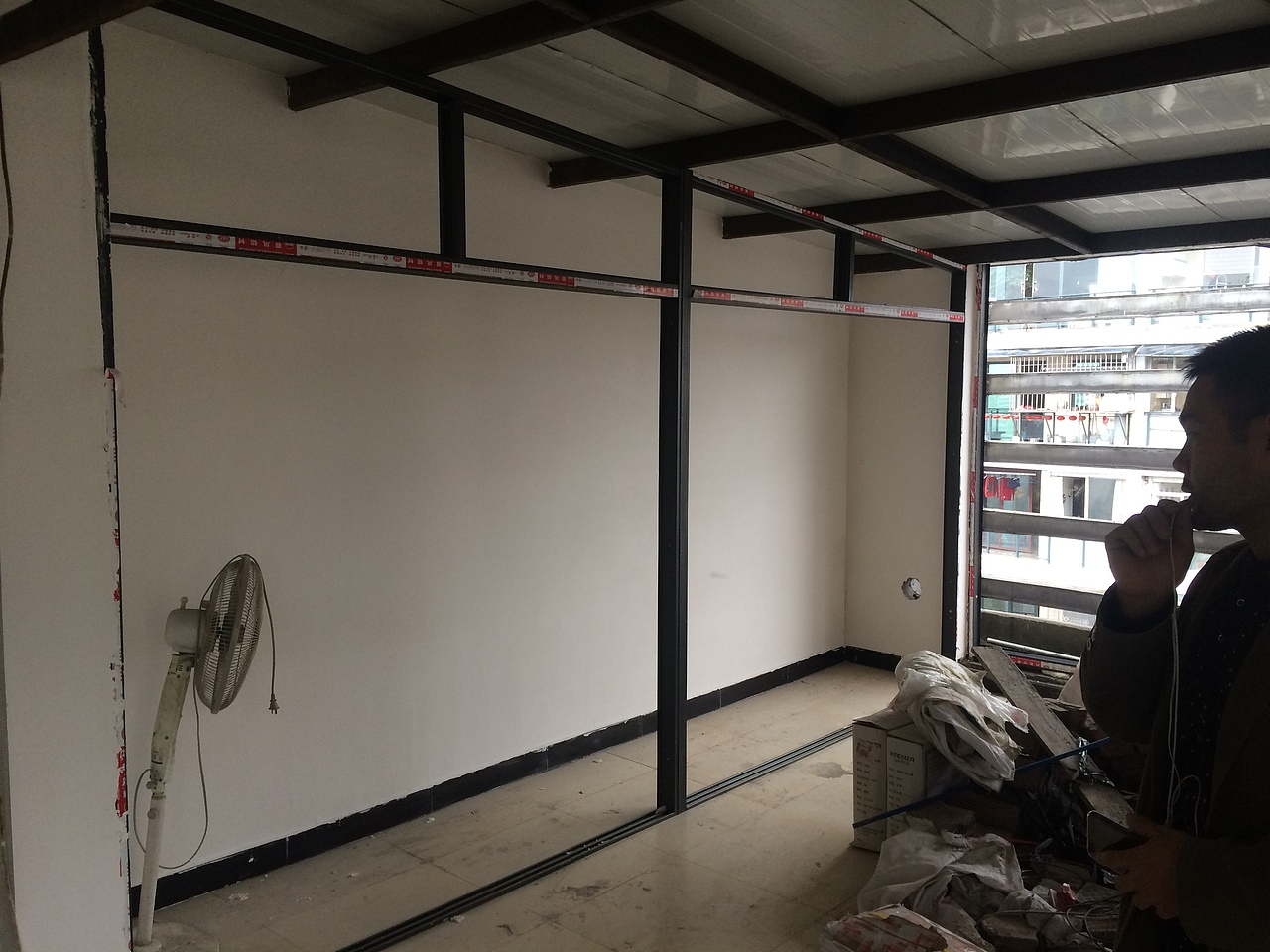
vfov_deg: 48.2
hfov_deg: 61.7
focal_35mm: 29
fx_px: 1064
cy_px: 476
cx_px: 635
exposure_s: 1/33
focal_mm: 4.15
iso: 50
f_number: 2.2
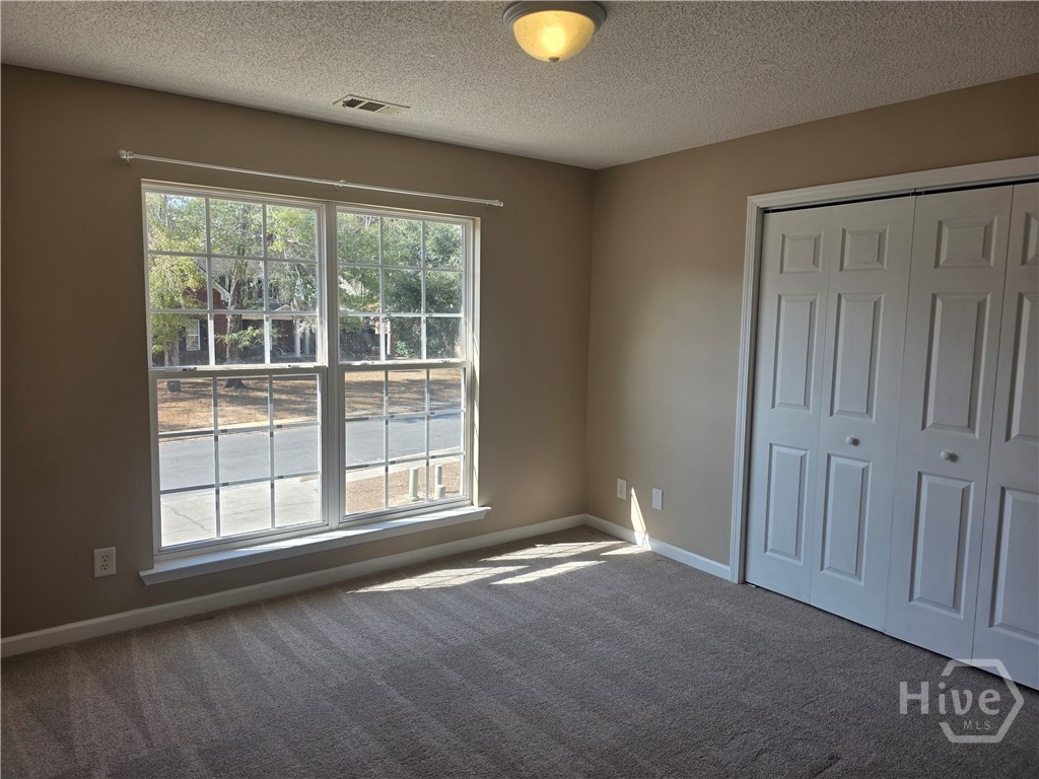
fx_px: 690
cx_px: 520
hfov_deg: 73.9
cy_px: 390
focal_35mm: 23
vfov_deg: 58.9
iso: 32
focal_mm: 6.3
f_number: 1.7
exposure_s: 1/359
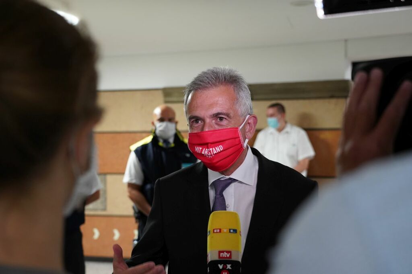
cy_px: 137
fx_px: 561
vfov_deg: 27.5
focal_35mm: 49
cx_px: 206
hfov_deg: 40.4
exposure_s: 1/160
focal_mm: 49
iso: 4000
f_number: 4
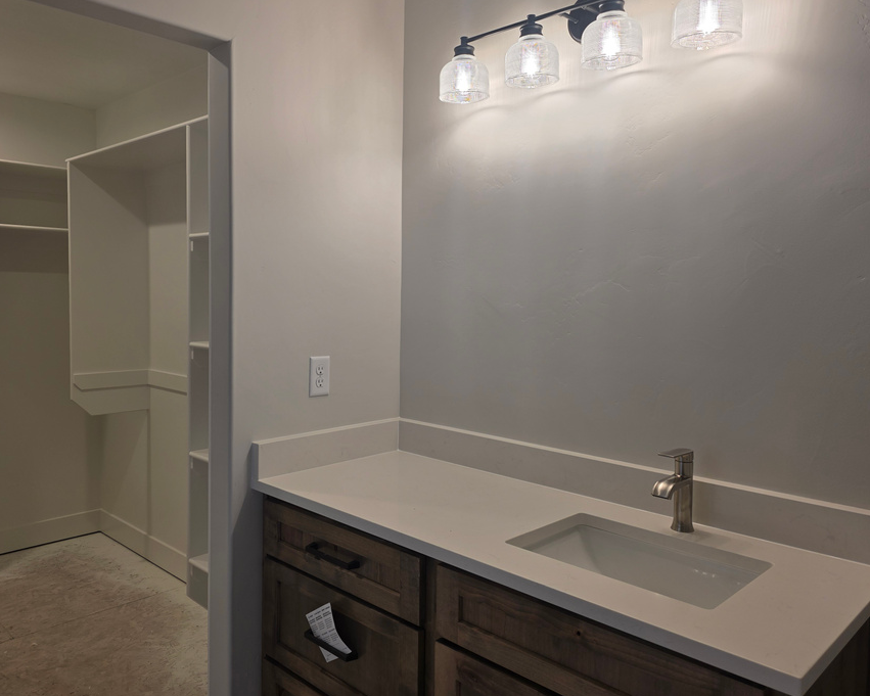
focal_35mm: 27
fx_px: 695
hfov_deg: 64.0
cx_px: 399
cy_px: 333
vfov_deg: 53.2
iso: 25
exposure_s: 1/120
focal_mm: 6.3
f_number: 1.7
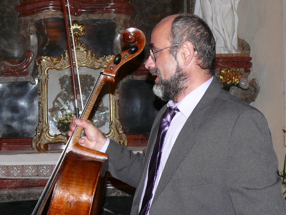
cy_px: 108
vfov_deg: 19.9
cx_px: 143
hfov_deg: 26.3
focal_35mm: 74
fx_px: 611
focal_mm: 11.2
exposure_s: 1/30
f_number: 3.2
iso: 200
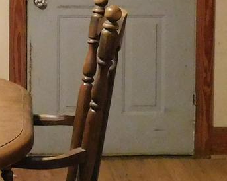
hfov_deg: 14.2
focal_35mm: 134
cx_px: 15
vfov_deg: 11.3
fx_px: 900
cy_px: -37
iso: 640
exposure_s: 1/8
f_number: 3
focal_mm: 4
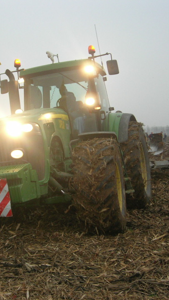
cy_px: 156
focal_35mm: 59
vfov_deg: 35.5
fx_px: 470
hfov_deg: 20.3
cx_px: 60
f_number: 2.8
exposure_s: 1/213
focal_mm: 7.8
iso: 100
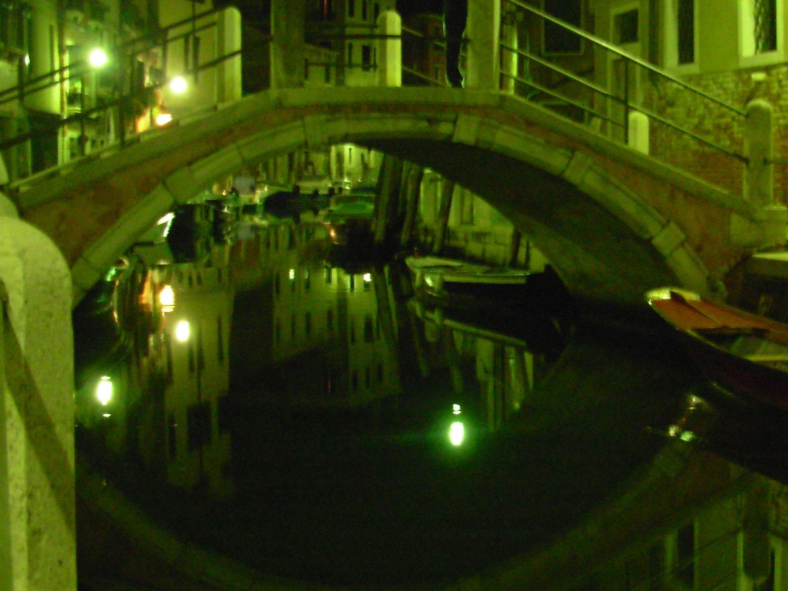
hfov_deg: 28.5
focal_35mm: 67
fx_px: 1525
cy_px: 265
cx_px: 601
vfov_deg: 21.9
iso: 200
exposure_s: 1
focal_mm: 6.3
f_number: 2.9
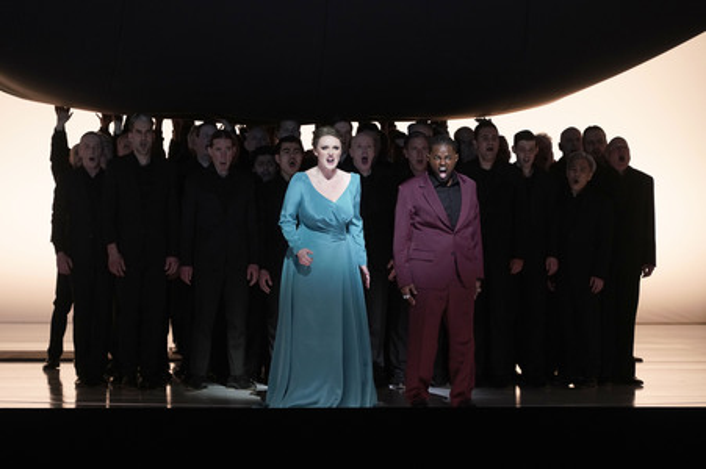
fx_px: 3155
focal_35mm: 161
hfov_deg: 12.8
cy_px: 234
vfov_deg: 8.5
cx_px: 353
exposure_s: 1/125
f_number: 5.6
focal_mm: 161
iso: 2500
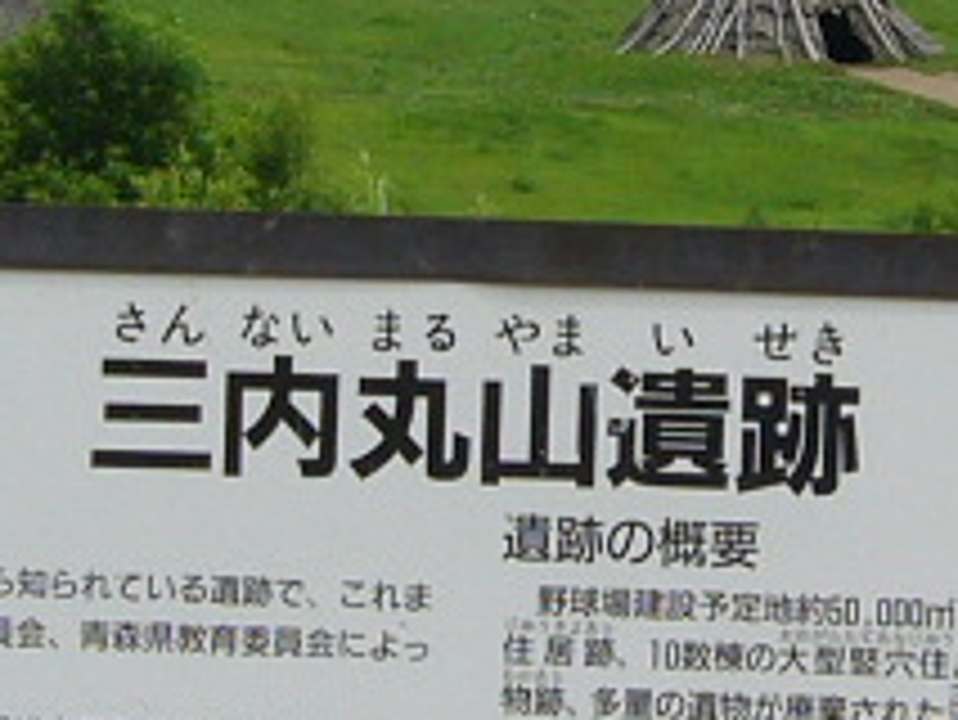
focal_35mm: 210
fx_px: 5815
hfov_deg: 9.4
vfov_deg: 7.1
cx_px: 571
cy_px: 225
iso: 80
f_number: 5.6
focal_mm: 5.8
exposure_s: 1/320
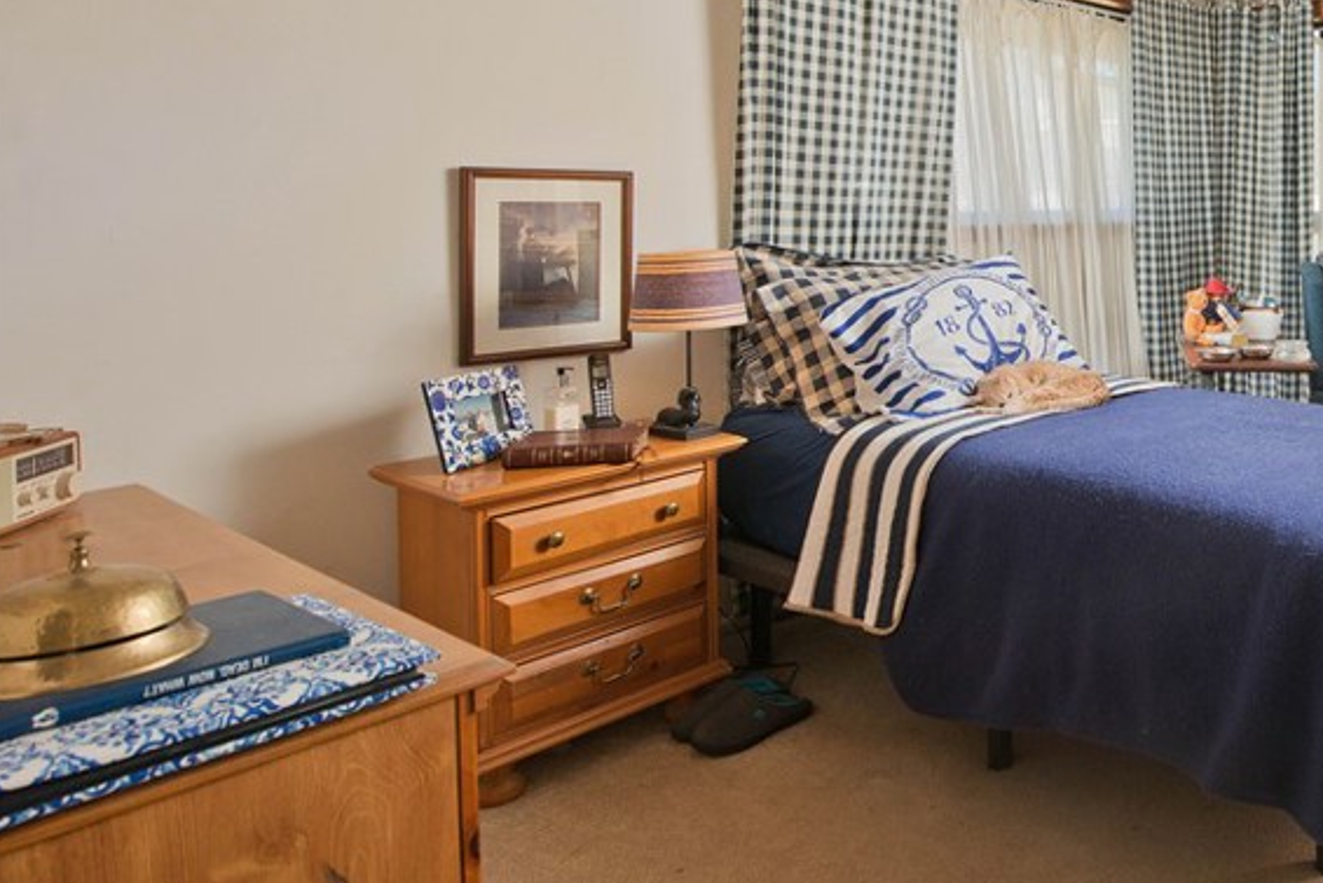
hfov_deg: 55.3
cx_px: 1190
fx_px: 1066
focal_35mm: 29
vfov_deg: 43.0
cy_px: 182
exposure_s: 1/100
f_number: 5.6
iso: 400
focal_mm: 16
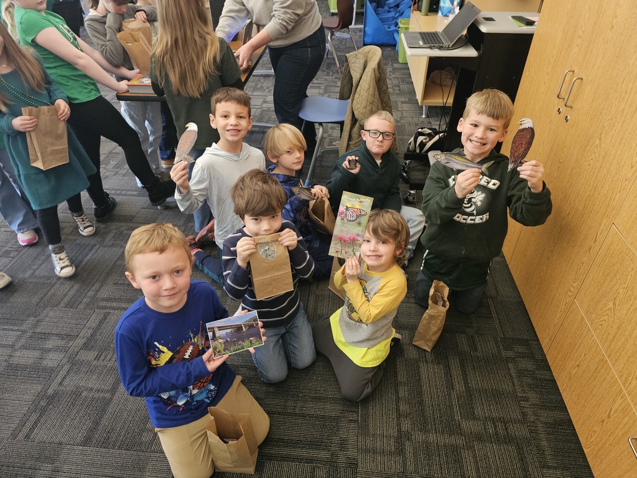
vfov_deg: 58.9
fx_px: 423
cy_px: 239
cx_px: 318
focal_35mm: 23
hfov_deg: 73.9
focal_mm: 6.3
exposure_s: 1/120
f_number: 1.7
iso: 640
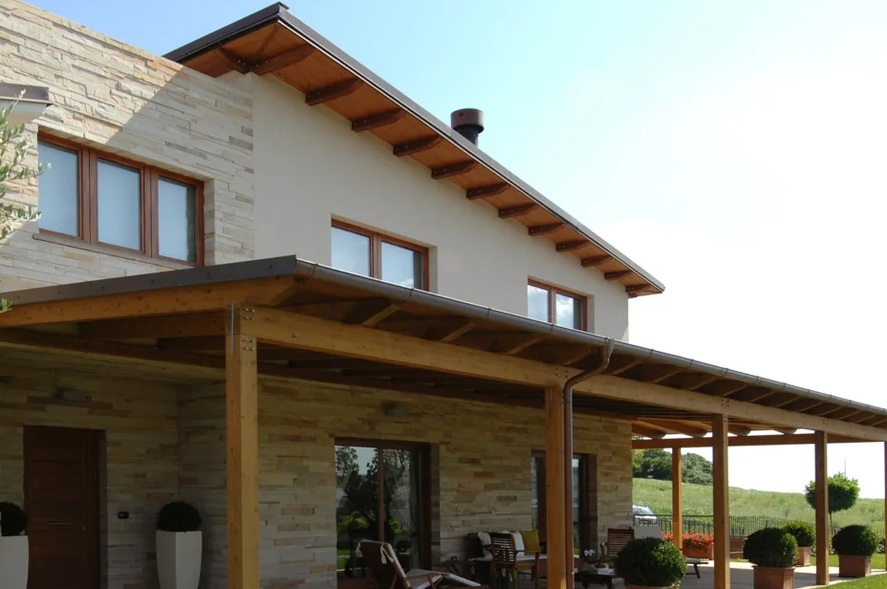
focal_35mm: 39
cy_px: 383
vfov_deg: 33.9
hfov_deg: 49.2
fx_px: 960
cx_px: 341
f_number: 9
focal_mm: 18
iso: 100
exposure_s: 1/100
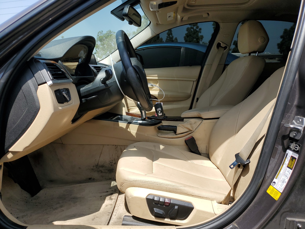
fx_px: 229
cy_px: 114
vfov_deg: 53.1
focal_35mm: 26
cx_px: 152
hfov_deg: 67.3
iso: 50
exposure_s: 1/2000
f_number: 1.5
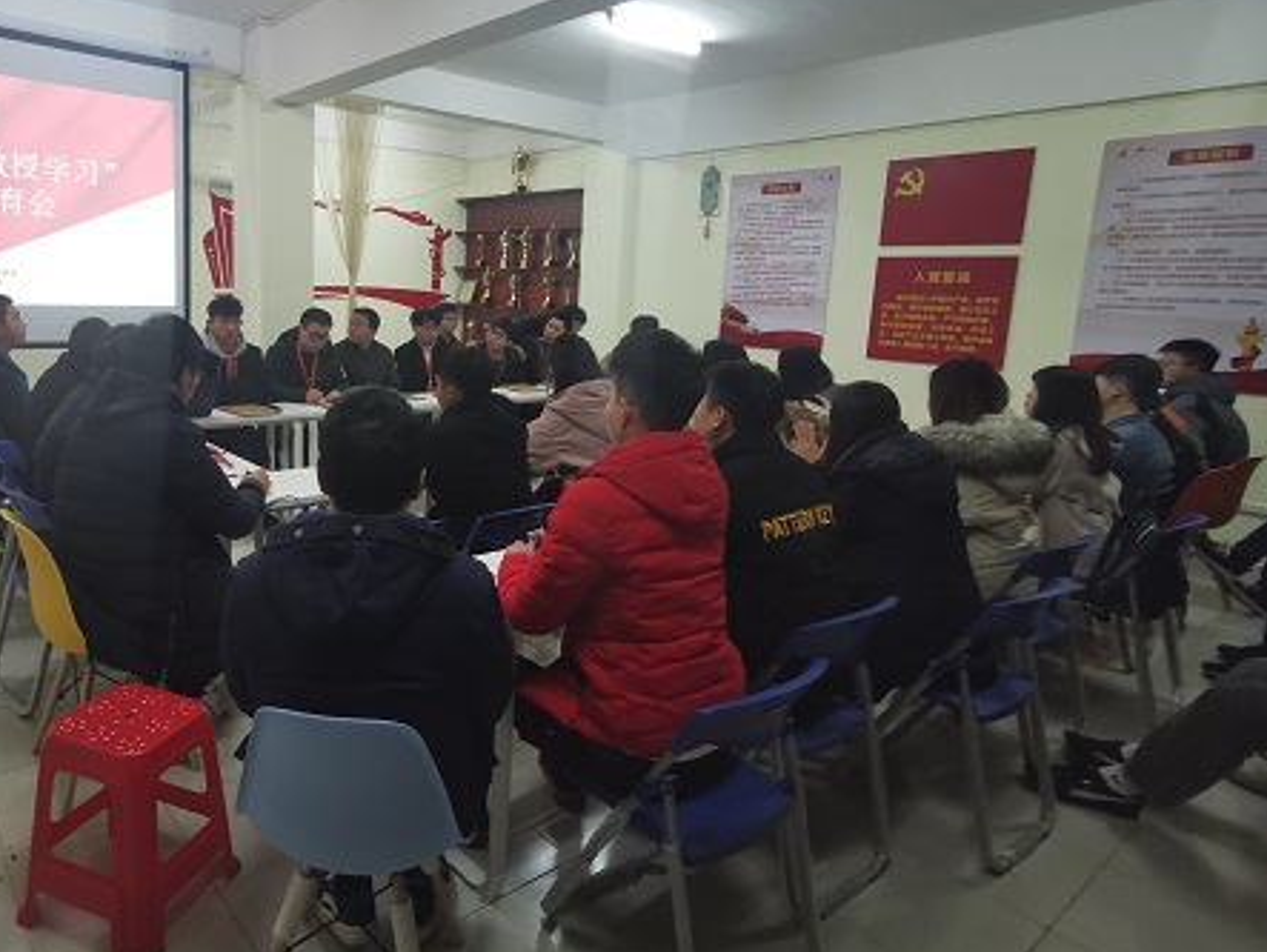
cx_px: 432
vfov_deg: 58.8
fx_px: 843
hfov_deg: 71.9
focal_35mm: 23
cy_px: 420
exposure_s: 1/25
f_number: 2.2
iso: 400
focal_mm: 2.26
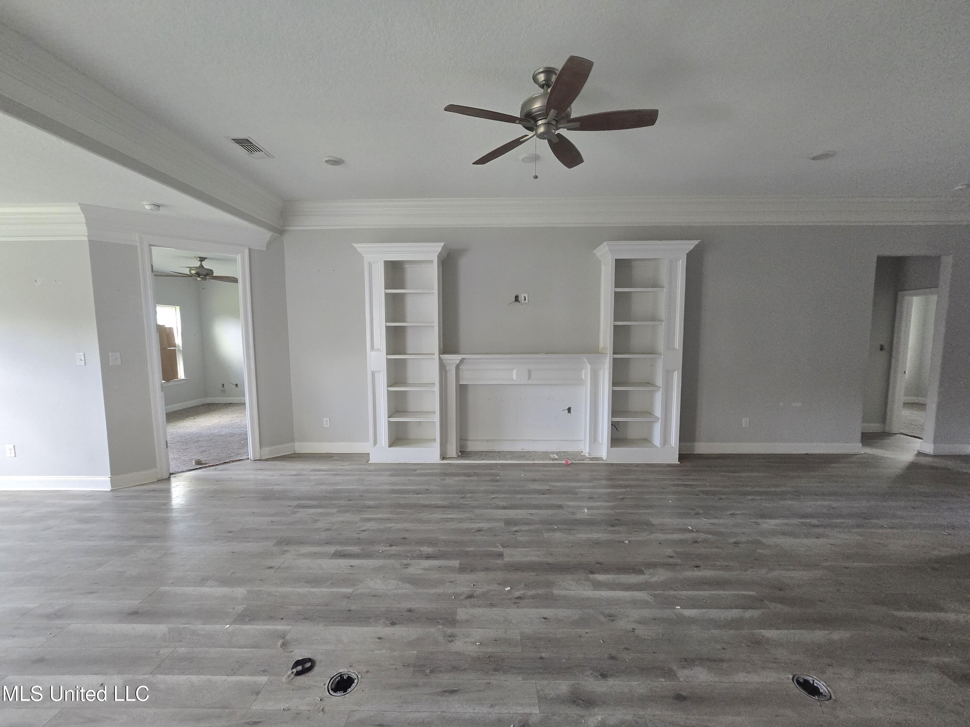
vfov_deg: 89.9
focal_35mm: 13
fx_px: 364
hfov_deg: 106.2
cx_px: 485
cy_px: 364
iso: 400
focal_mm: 2.2
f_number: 2.2
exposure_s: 1/60
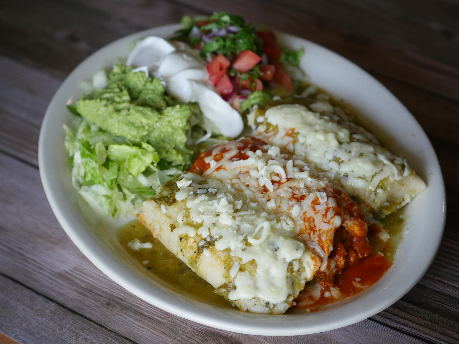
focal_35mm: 118
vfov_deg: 12.6
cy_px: 172
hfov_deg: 16.7
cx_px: 230
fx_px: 1565
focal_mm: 59
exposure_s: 1/250
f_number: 2.8
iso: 640
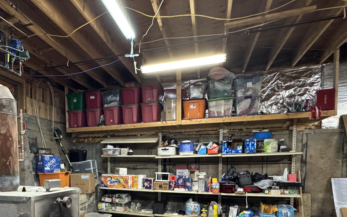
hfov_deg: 65.9
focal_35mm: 27
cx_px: 106
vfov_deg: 43.7
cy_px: 176
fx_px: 255
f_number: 2.2
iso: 500
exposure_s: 1/60
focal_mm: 2.22
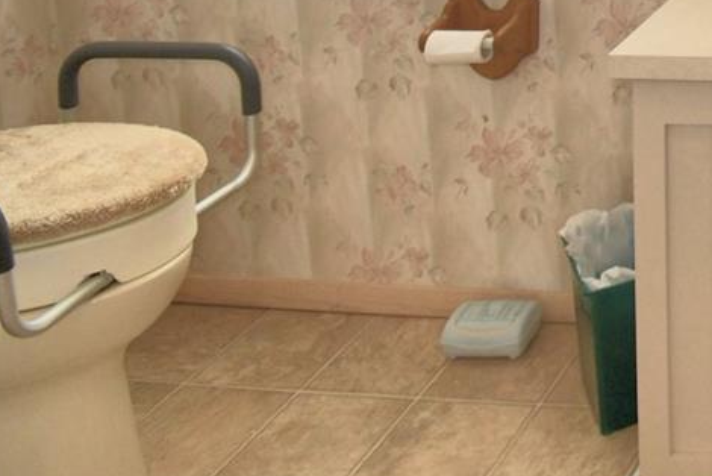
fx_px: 1009
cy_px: -303
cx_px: 1051
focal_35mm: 51
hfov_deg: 27.6
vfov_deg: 20.9
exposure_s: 1/40
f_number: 4.5
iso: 200
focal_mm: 10
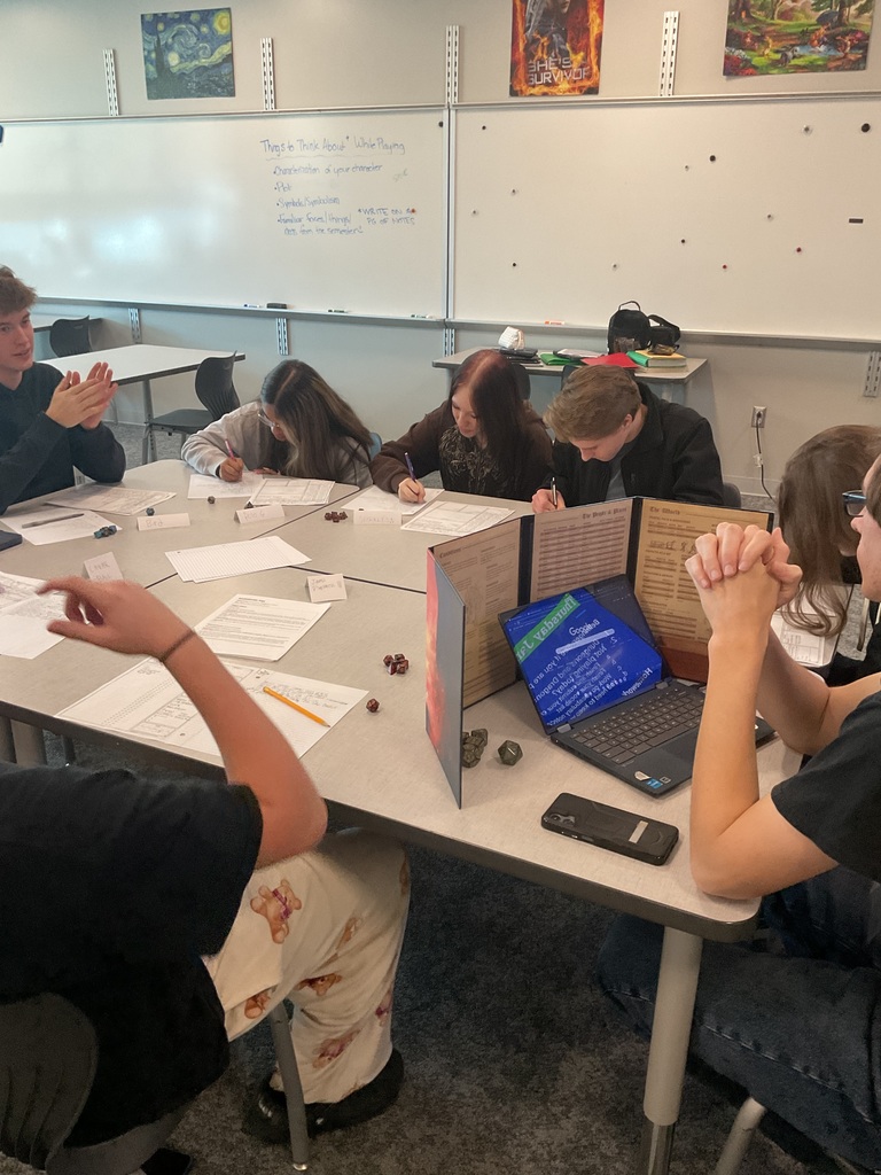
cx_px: 440
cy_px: 588
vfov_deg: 61.7
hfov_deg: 48.2
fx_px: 984
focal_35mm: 29
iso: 160
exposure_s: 1/60
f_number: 1.8
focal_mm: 3
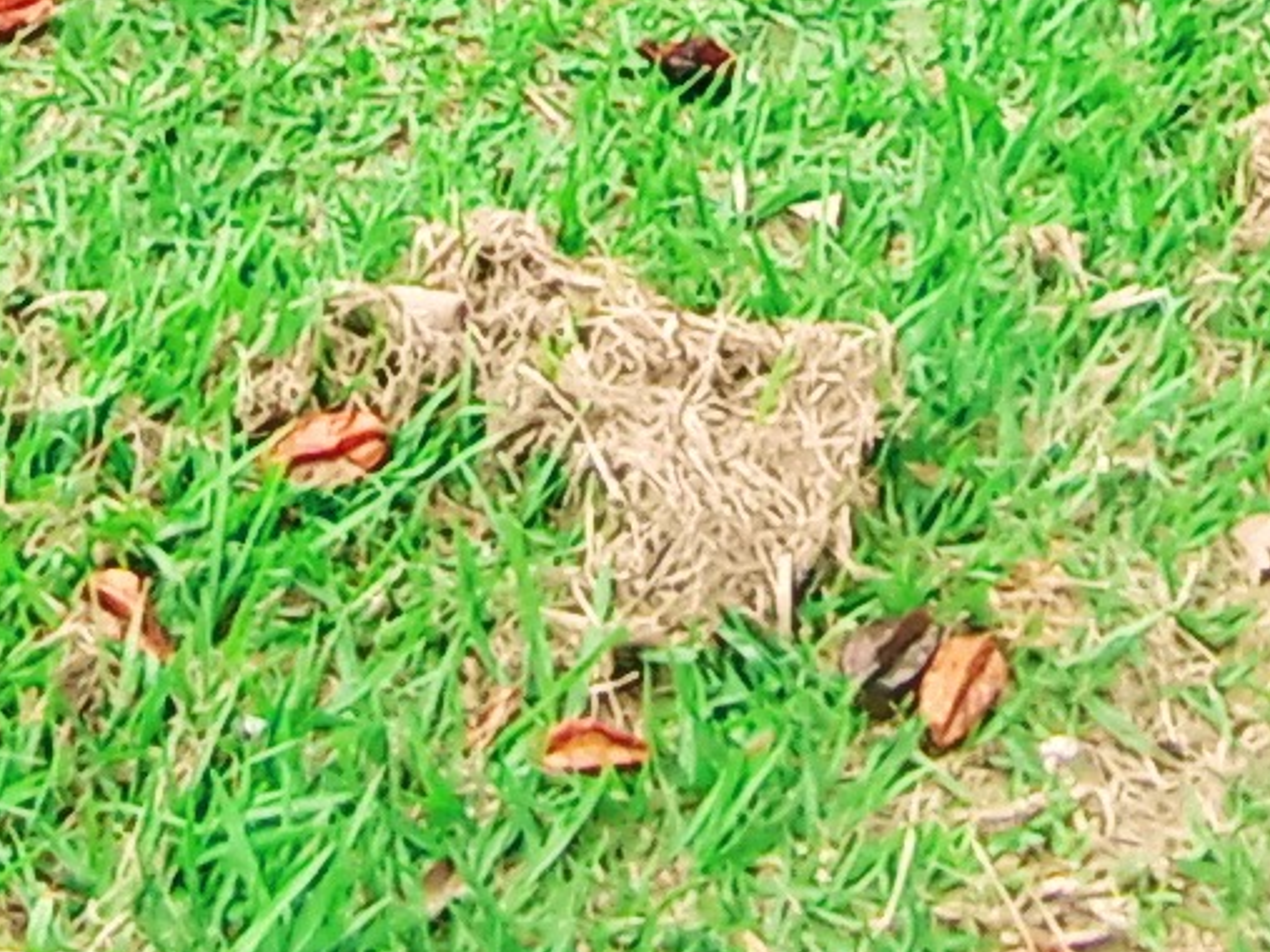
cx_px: 376
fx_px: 3778
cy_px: -1278
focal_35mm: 103
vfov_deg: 11.9
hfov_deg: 19.0
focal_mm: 1.65
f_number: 2.2
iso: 50
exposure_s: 1/203
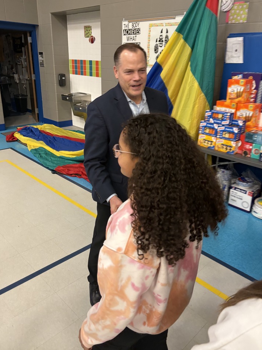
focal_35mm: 28
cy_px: 165
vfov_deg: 63.4
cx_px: 132
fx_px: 283
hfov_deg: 49.7
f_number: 1.6
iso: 160
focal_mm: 5.96
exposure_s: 1/60
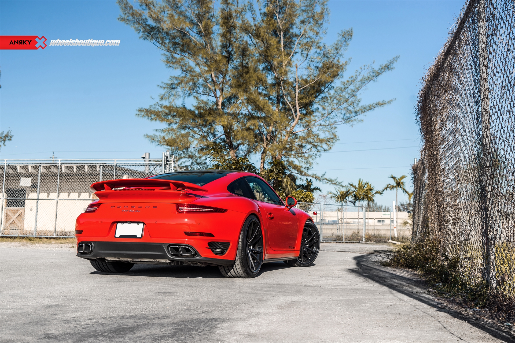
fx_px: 615
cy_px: 172
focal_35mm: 43
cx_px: 258
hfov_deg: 45.4
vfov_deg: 31.2
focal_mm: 43
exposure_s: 1/160
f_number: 6.3
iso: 100
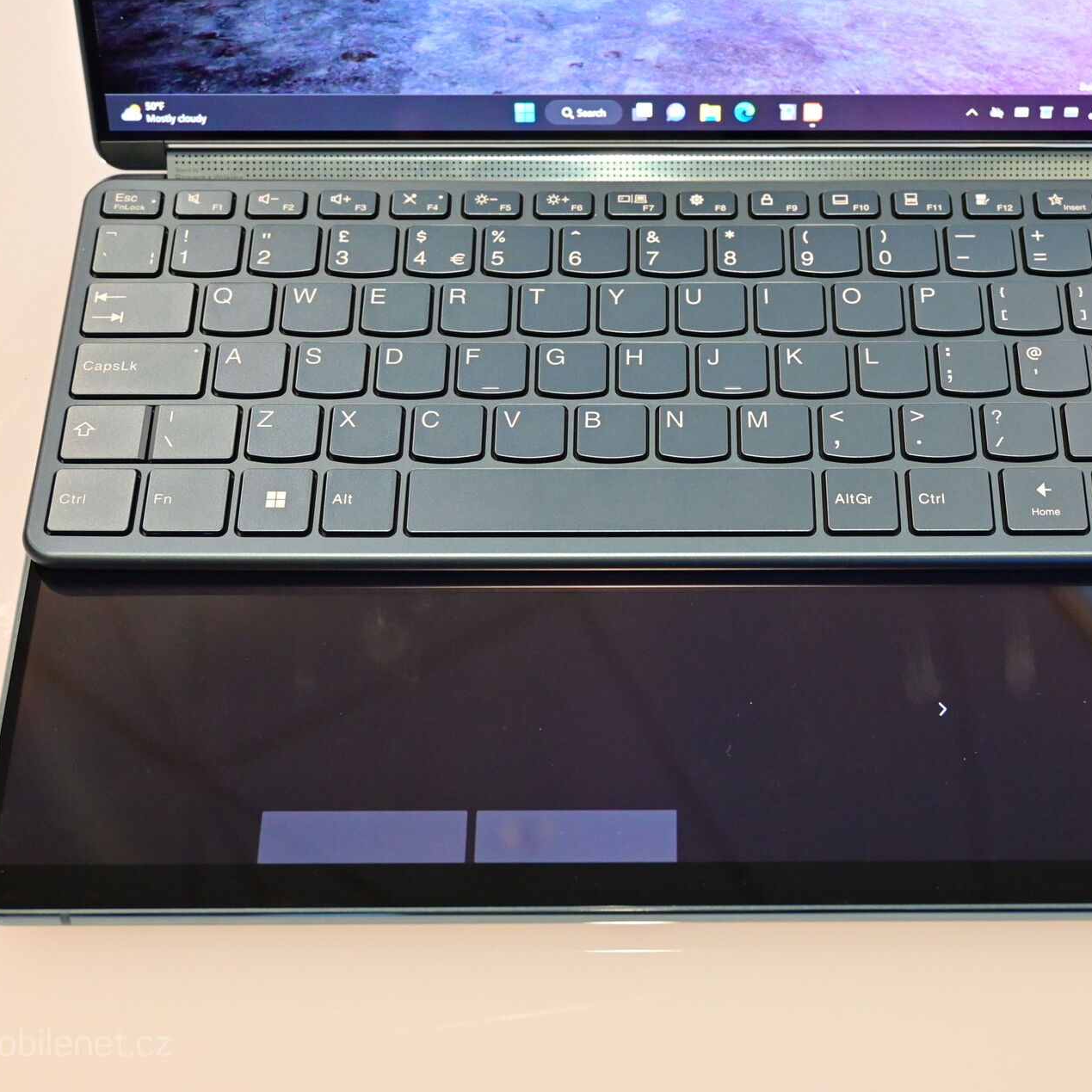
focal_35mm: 54
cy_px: 546
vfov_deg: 31.6
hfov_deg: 31.5
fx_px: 1927
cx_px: 691
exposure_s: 1/50
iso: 1000
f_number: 4.5
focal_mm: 28
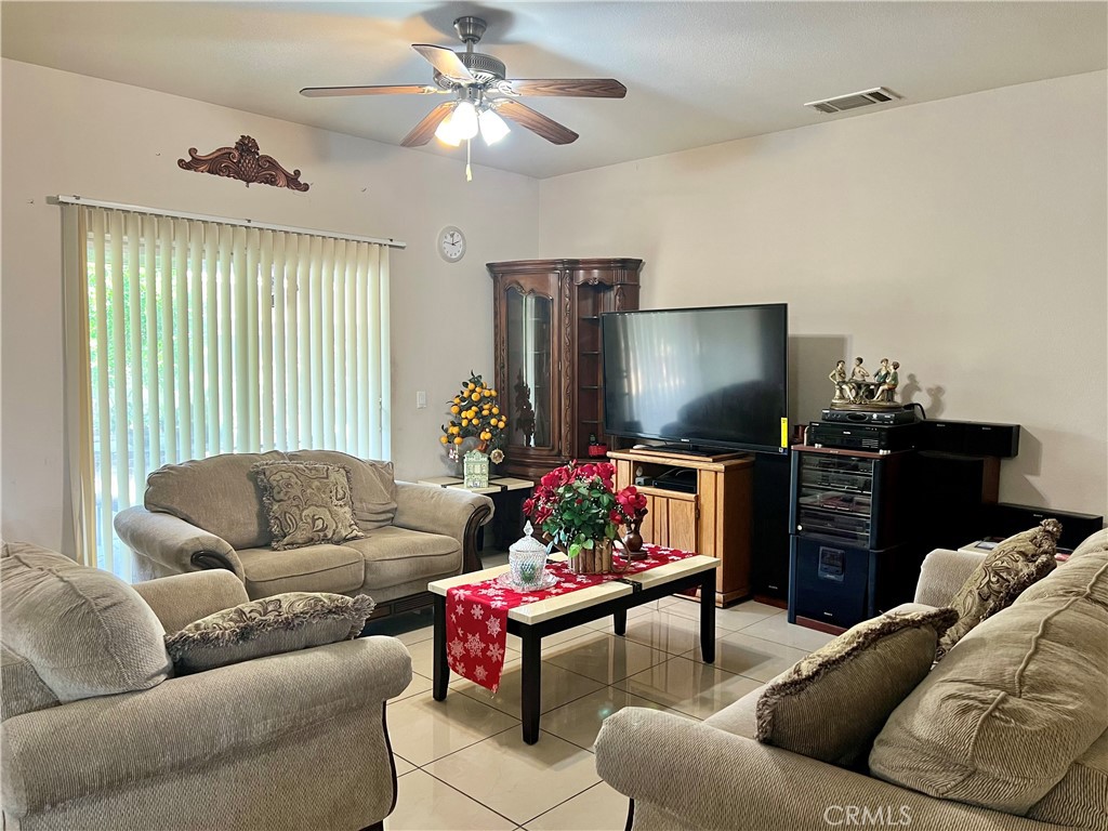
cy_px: 416
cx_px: 554
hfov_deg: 67.3
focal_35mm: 26
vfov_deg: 53.1
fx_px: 832
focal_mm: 5.7
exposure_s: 1/60
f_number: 1.5
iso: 160
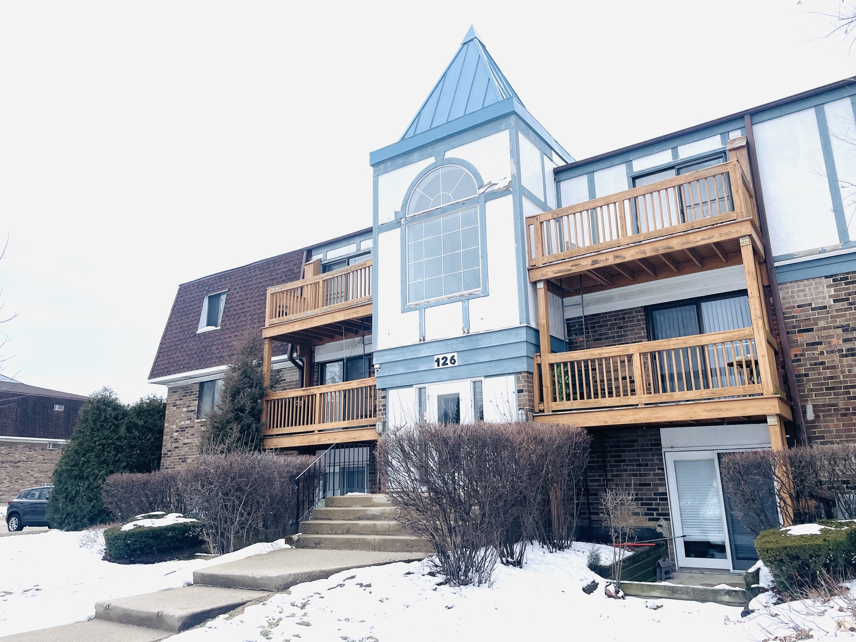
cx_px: 428
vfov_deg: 53.1
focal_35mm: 26
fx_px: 643
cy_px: 321
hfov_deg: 67.3
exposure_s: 1/2451
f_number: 1.6
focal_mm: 4.2
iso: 32
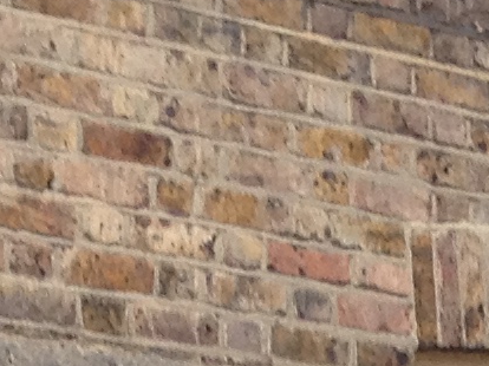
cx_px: 508
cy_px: 1333
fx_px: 3897
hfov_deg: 7.1
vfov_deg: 5.0
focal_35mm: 276
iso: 50
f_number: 2.4
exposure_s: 1/194
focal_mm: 4.28
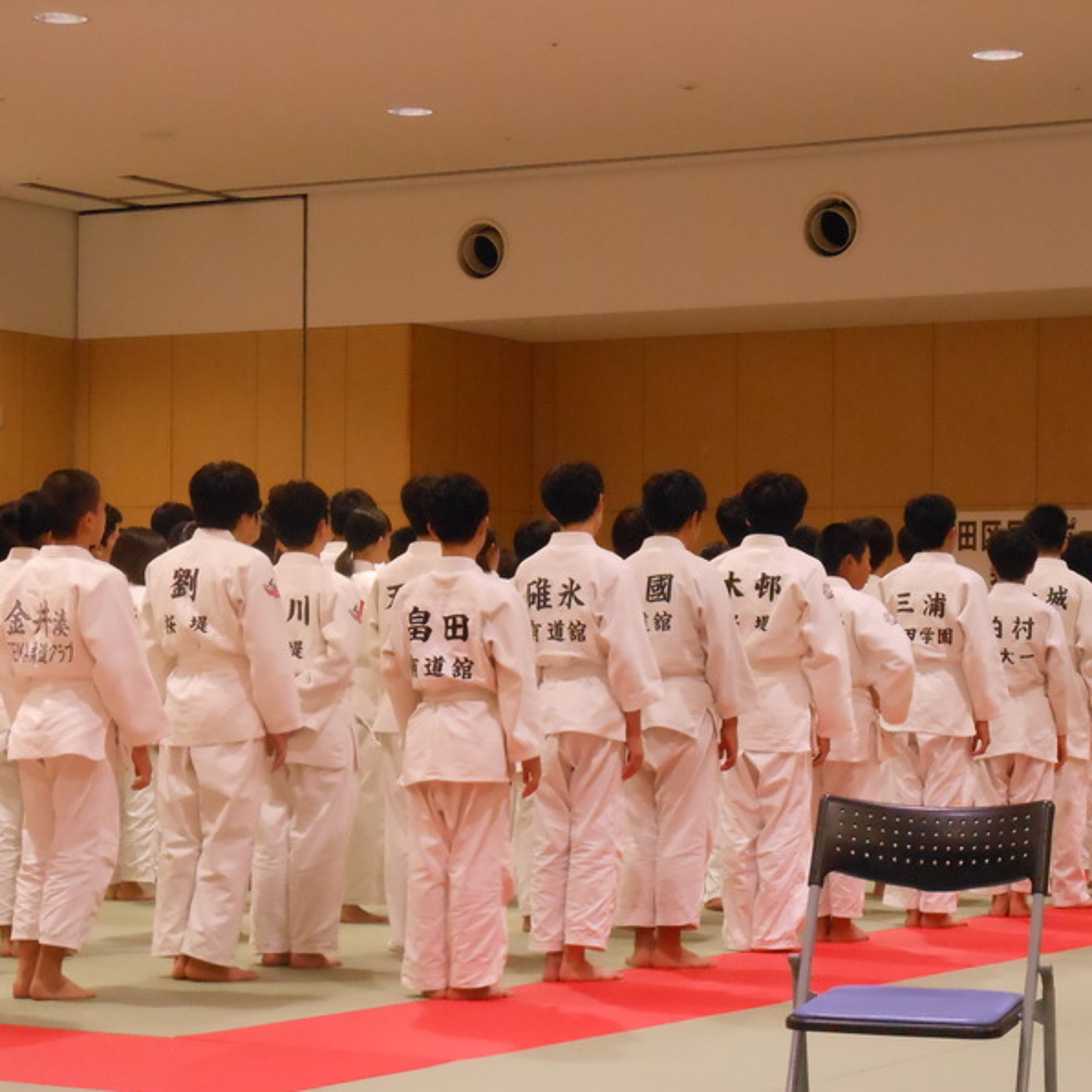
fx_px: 3212
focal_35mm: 90
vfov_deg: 19.3
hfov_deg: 19.3
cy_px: 547
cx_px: 616
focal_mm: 13.6
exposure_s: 1/60
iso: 800
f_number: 4.4
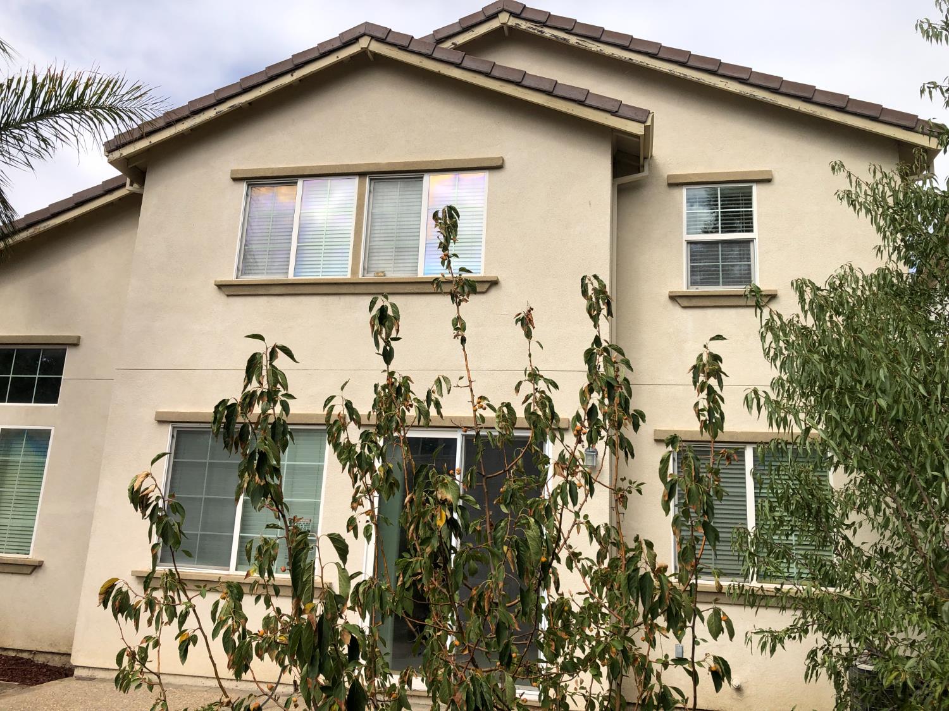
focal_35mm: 28
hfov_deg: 63.4
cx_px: 474
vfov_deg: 49.7
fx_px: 768
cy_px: 356
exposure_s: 1/2183
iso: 20
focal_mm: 3.99
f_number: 1.8
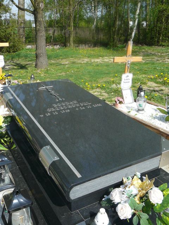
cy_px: 112
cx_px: 84
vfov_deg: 52.6
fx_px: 228
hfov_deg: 40.7
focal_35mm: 35
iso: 80
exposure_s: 1/320
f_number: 5
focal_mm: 5.2
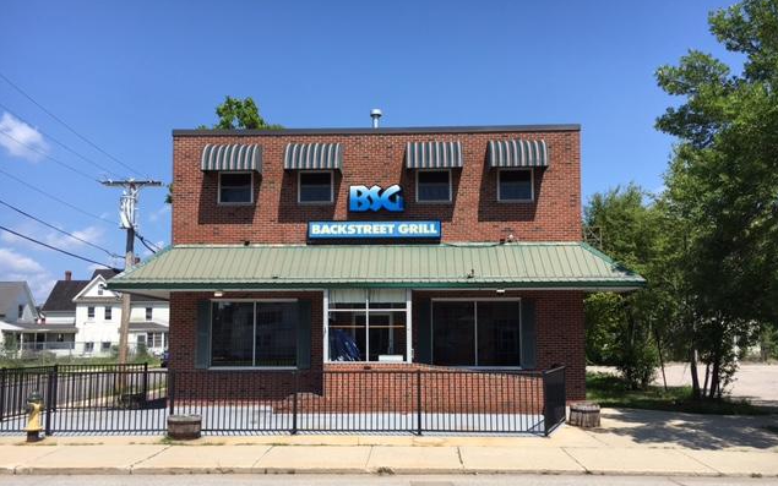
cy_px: 290
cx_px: 390
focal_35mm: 31
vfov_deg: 40.4
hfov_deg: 61.2
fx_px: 657
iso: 25
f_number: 2.2
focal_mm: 4.15
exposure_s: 1/1479
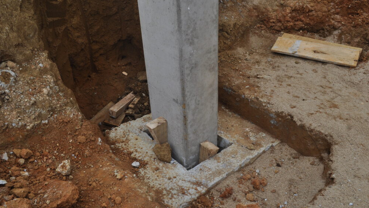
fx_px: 284
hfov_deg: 66.1
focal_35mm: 29
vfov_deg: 40.2
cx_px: 186
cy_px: 98
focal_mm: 18
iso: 200
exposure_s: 1/250
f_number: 8
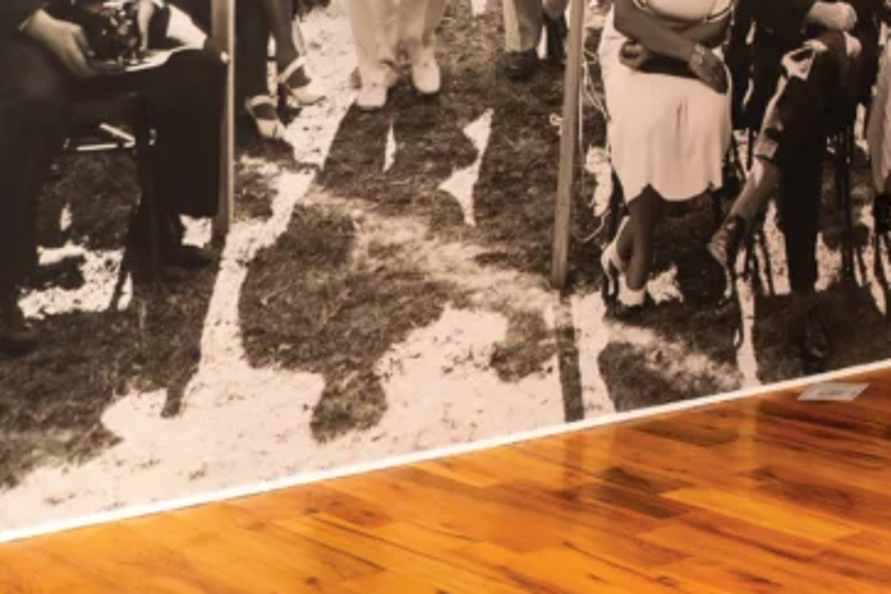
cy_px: -146
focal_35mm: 79
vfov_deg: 16.5
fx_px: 1955
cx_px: 1033
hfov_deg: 23.7
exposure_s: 1/160
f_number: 2.8
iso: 4000
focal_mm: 28
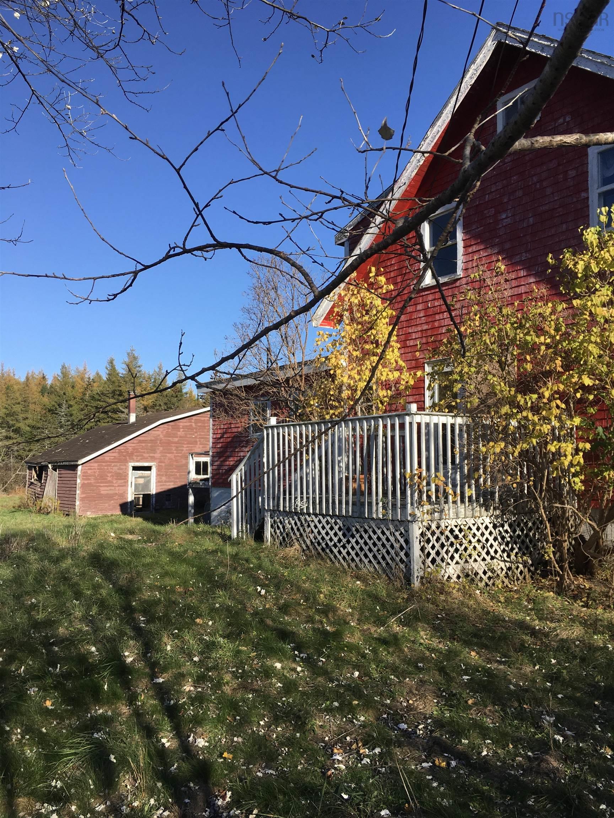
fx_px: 686
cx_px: 307
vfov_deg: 61.7
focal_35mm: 29
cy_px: 409
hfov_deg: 48.2
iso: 25
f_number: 2.2
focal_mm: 4.15
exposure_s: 1/1183
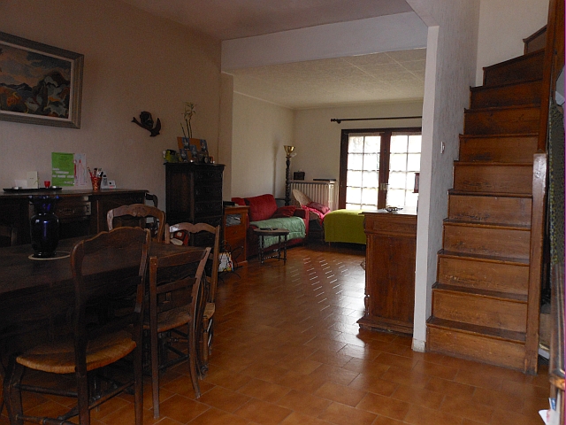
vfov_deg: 49.7
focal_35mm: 28
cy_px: 212
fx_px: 458
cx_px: 283
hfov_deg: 63.4
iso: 200
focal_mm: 5
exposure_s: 1/25
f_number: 3.7
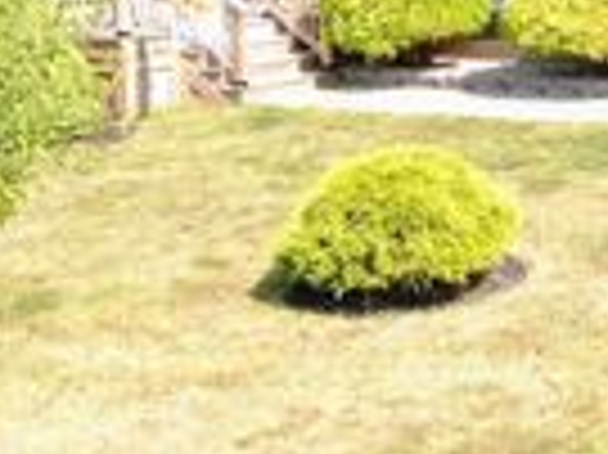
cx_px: 1013
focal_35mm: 137
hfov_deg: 13.3
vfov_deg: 10.5
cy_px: -173
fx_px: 2404
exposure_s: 1/200
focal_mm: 6.35
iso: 110
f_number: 3.4
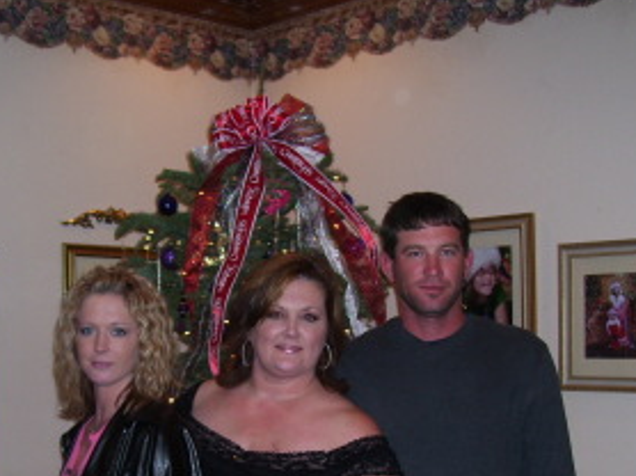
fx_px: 1101
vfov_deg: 24.1
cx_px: 233
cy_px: 370
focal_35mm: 60
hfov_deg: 32.0
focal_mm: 6
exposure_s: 1/60
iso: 80
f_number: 2.7
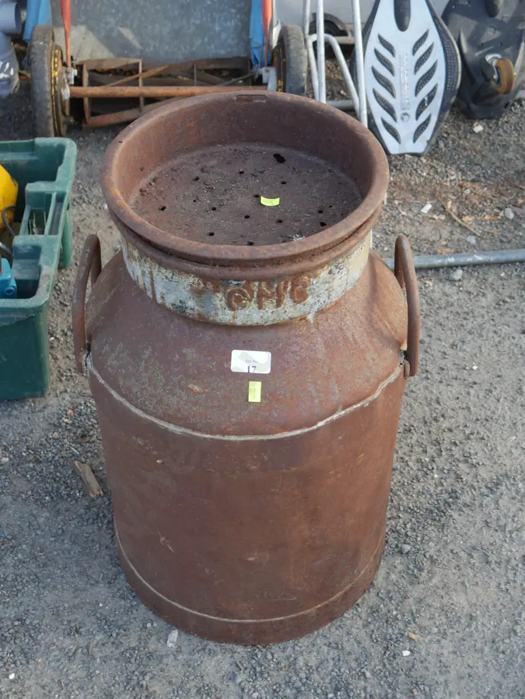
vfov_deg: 38.2
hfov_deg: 29.1
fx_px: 1010
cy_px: 350
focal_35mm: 50
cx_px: 262
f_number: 5.3
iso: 200
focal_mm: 25
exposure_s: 1/100
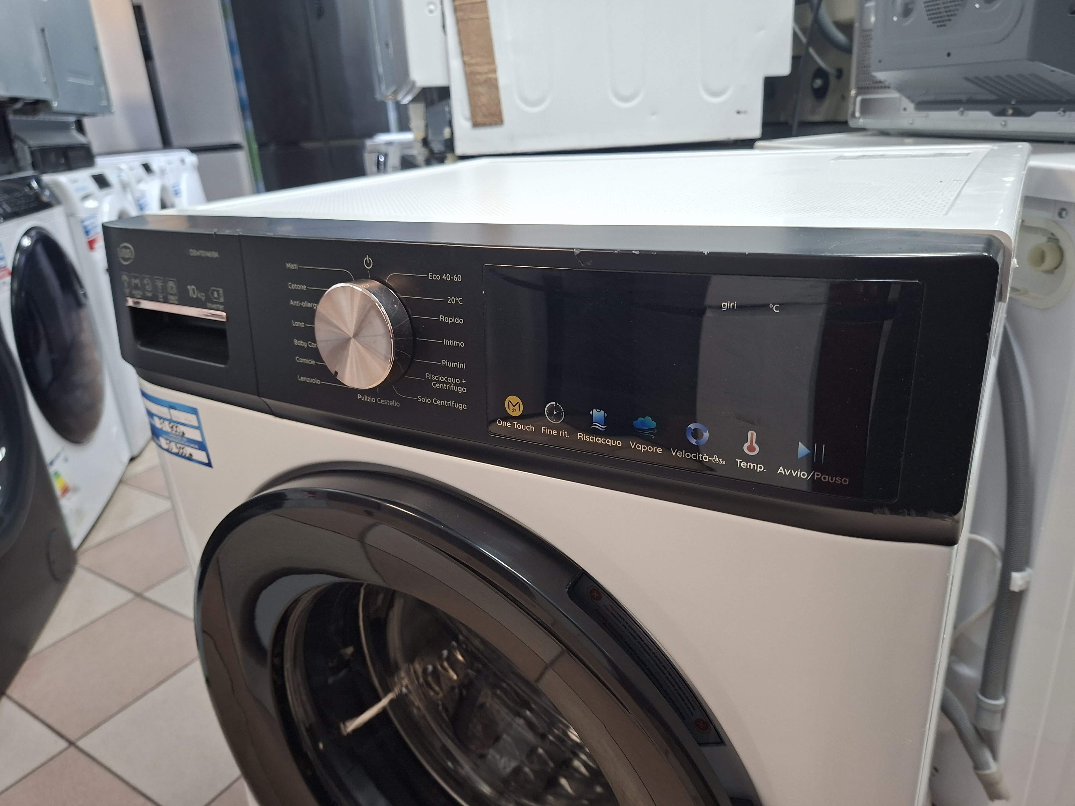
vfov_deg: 58.9
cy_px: 403
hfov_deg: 73.9
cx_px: 538
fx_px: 714
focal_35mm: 23
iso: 320
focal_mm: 5.54
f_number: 1.8
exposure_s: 1/50
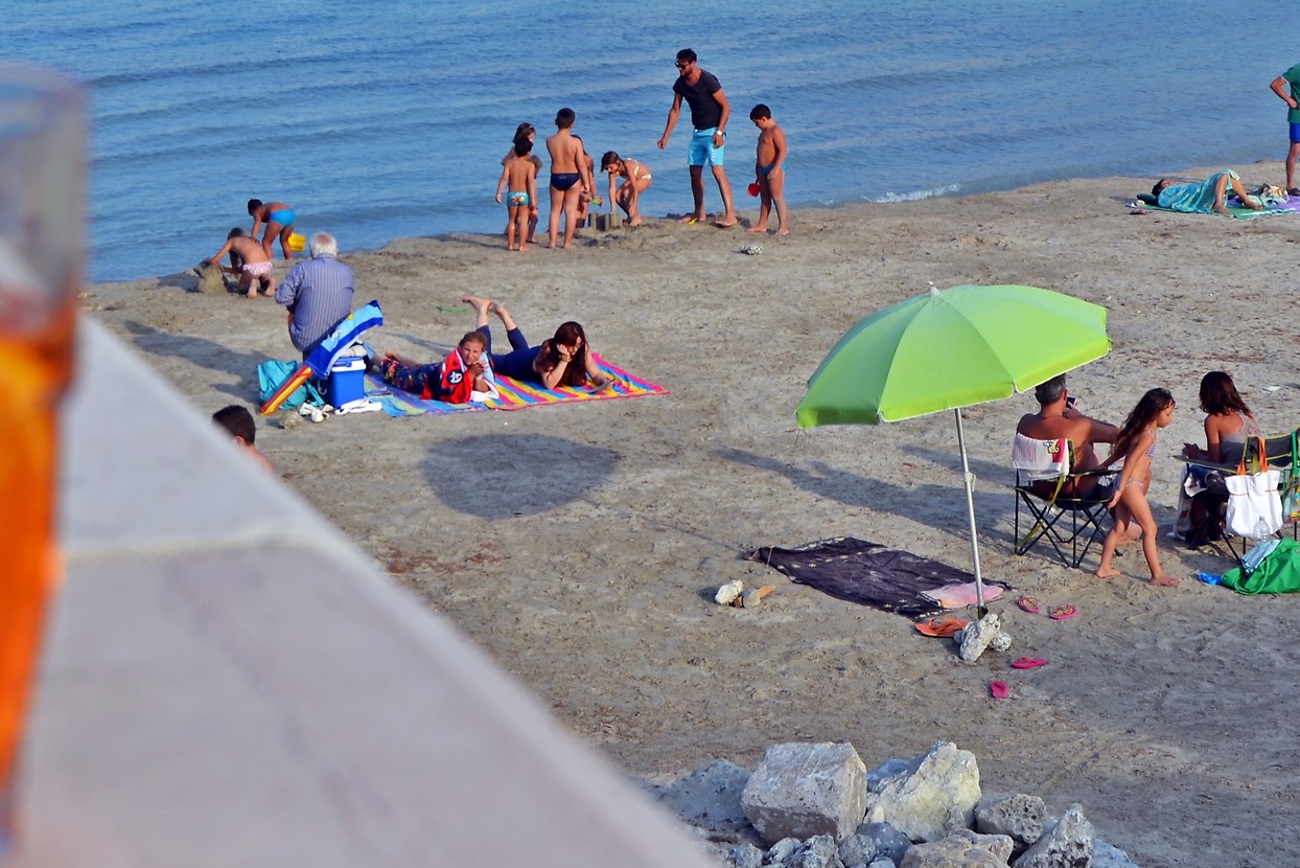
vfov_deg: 16.6
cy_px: 70
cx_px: 517
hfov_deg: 25.0
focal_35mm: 81
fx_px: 2925
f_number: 7.1
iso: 100
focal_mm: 28
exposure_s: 1/200
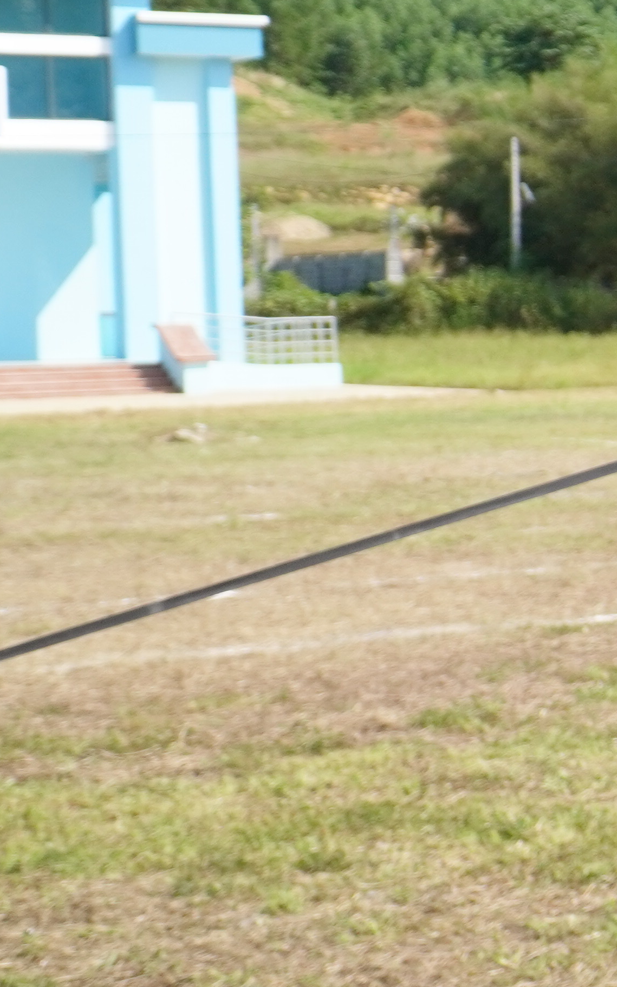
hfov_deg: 10.8
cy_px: 414
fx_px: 2844
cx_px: 1420
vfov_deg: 19.7
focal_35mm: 106
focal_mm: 21
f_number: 4
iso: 320
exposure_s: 1/2000
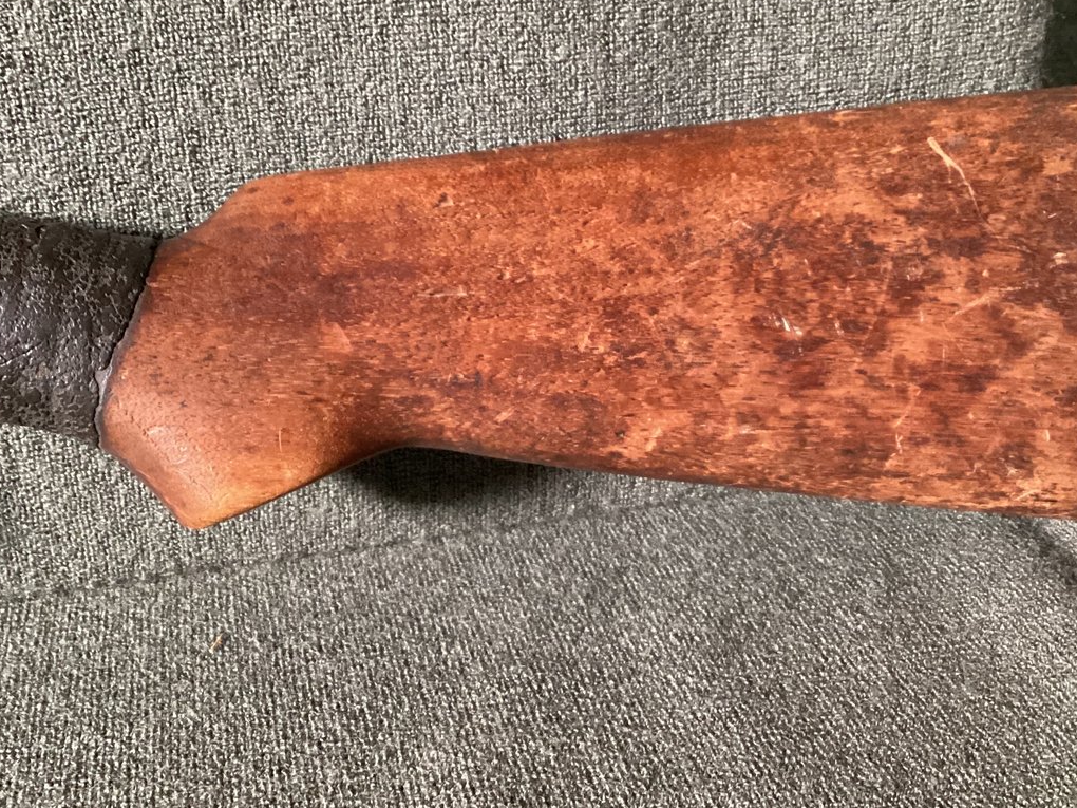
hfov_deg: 41.2
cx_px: 598
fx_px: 1431
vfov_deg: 31.5
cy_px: 382
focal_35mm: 46
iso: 800
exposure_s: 1/30
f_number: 2.4
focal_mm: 3.3
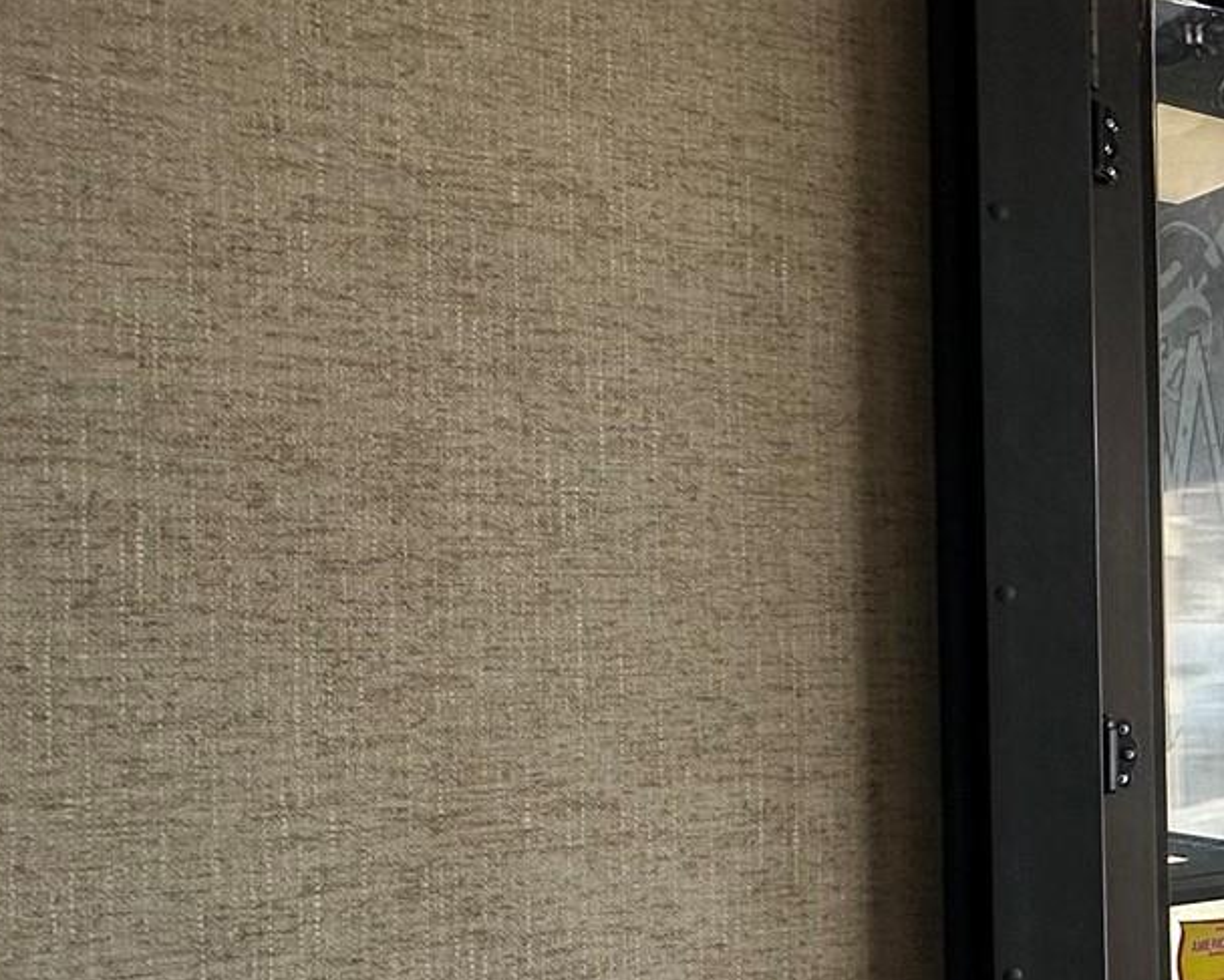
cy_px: 626
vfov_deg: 32.6
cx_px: 2001
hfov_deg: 25.2
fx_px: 1667
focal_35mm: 46
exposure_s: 1/375
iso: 40
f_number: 2.2
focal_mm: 2.22
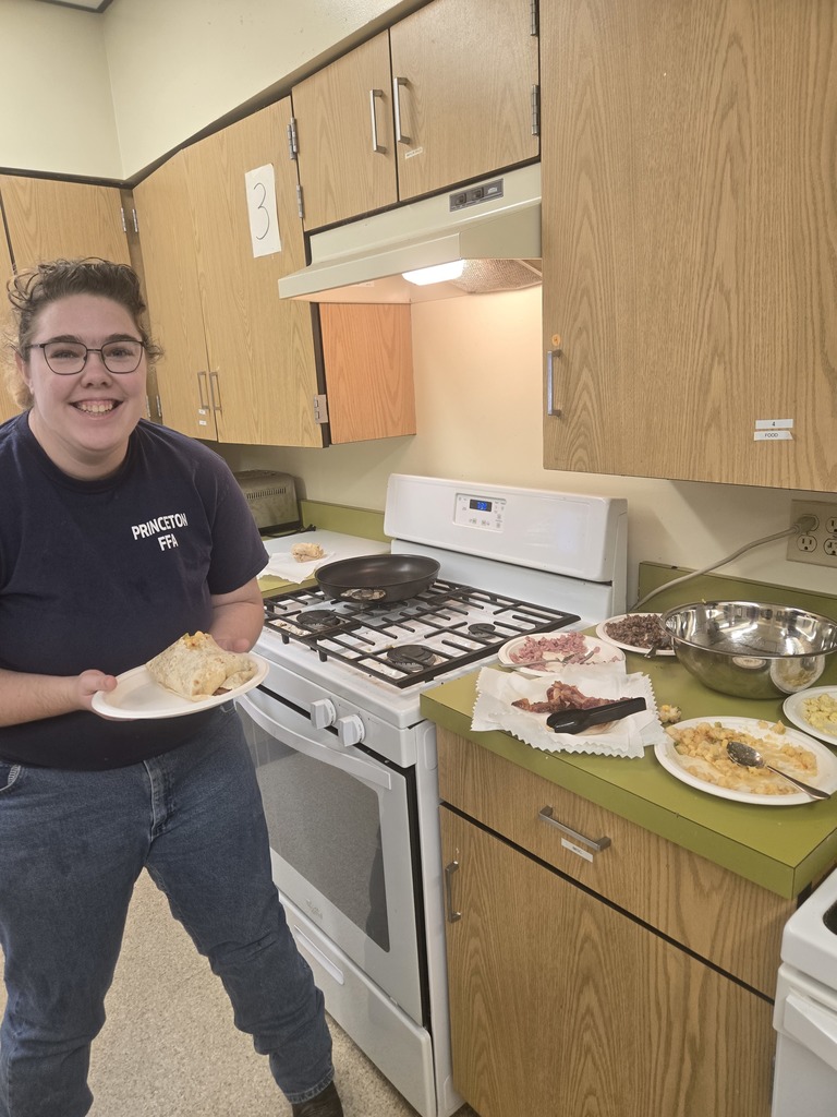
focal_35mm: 23
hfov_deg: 58.9
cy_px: 558
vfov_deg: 73.9
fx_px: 742
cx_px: 418
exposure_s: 1/120
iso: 160
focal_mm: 5.4
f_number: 1.8
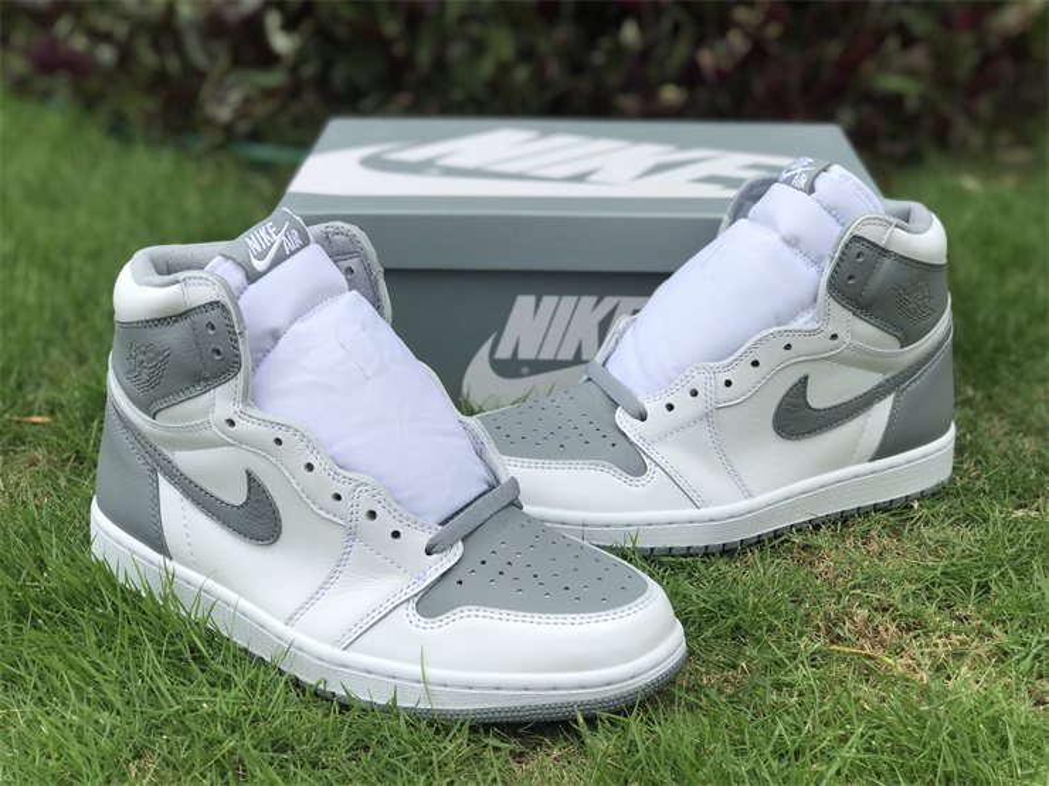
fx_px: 1727
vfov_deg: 25.7
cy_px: 393
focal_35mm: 57
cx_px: 524
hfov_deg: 33.8
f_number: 2.8
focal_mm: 6.6
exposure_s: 1/349
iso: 20
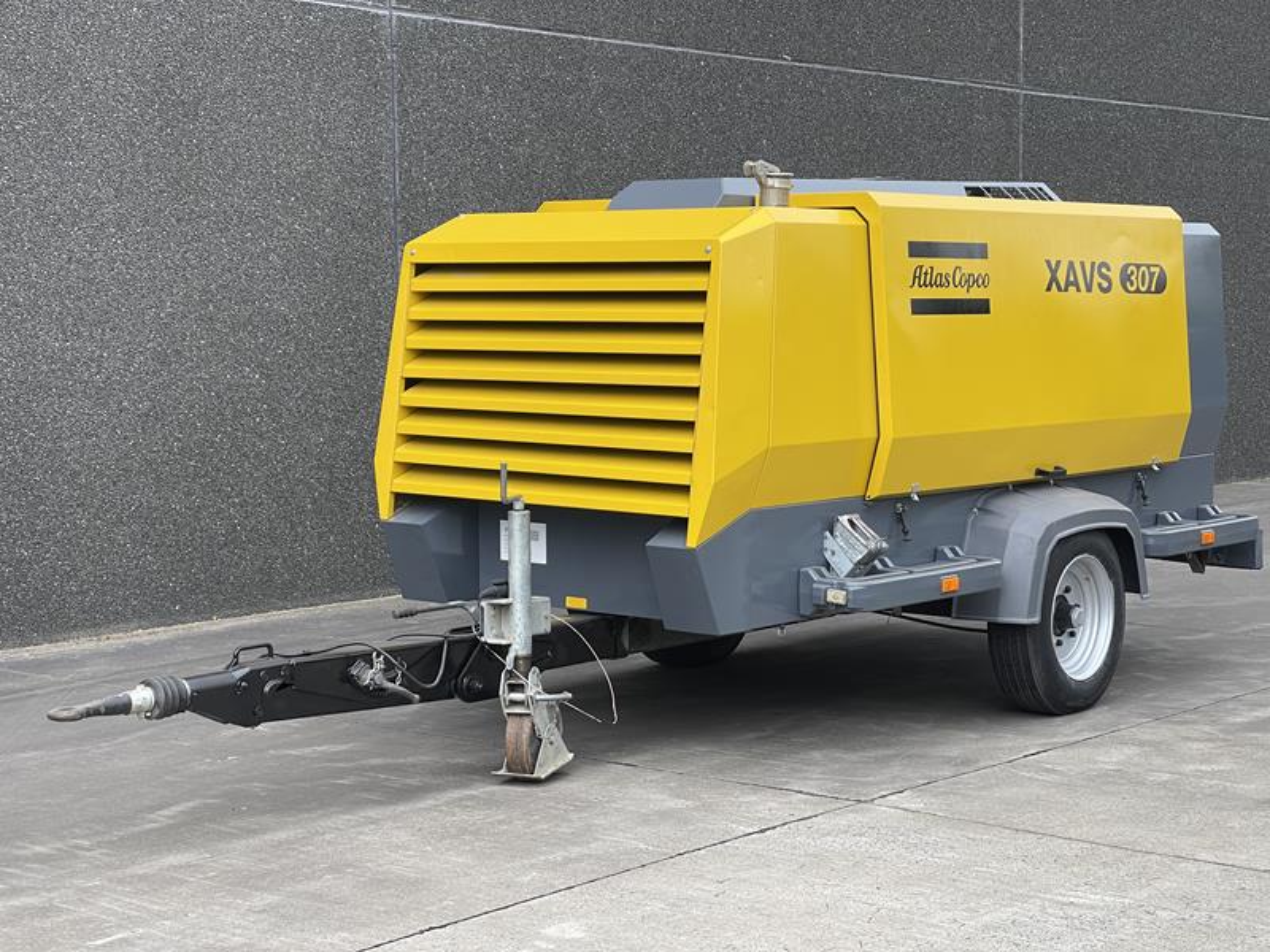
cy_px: 476
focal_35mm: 64
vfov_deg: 22.9
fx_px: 2348
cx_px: 635
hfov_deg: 30.3
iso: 20
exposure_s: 1/211
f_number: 2.2
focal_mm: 7.5
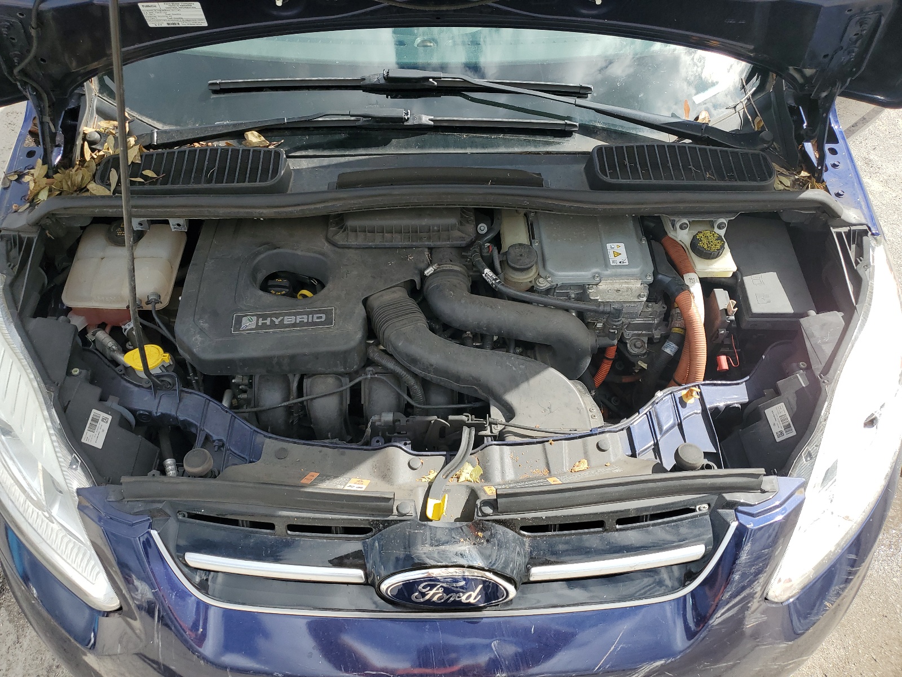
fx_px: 677
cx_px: 451
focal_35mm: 26
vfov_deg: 53.1
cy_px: 338
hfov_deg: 67.3
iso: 50
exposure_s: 1/1429
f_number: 1.5
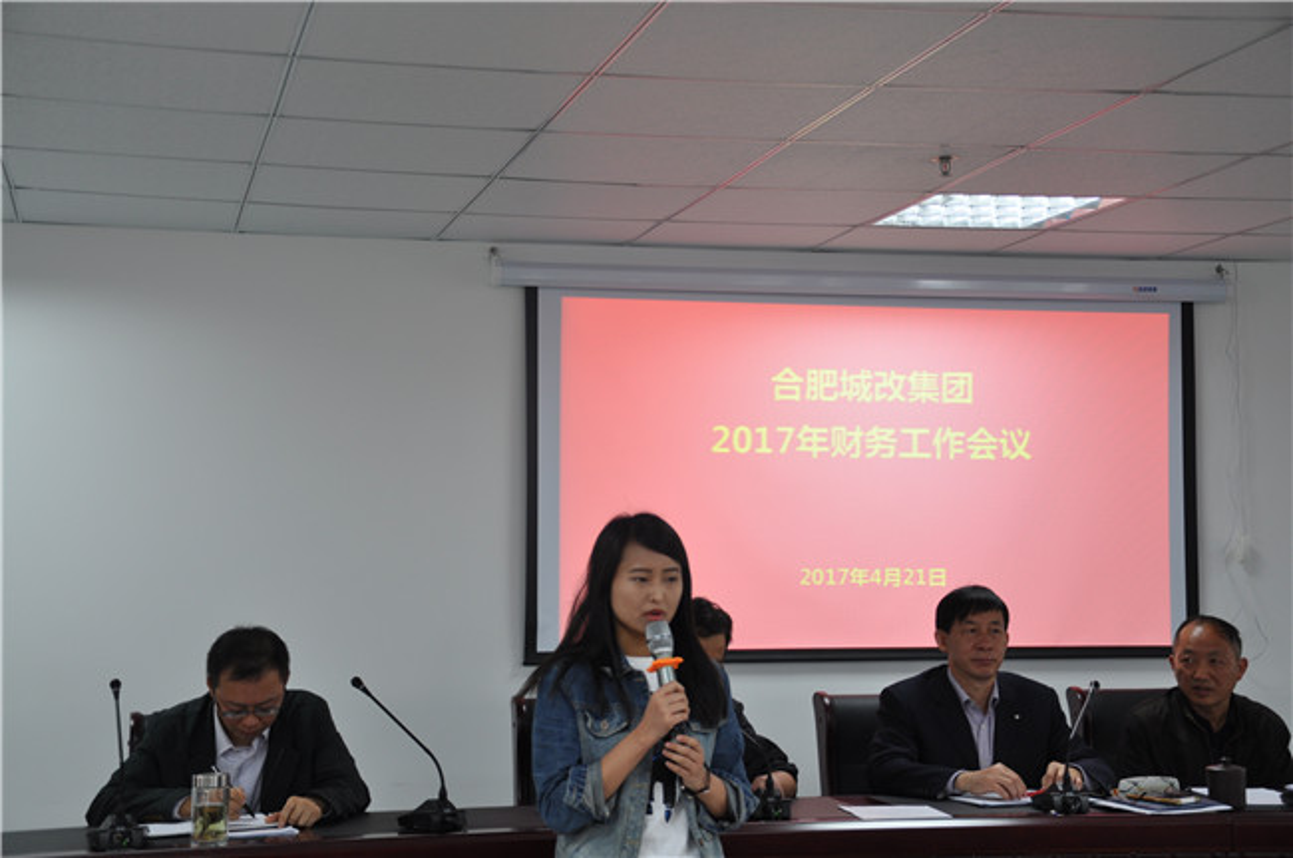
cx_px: 646
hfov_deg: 33.5
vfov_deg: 22.5
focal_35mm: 60
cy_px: 429
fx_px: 2151
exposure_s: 1/30
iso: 320
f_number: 5.6
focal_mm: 40
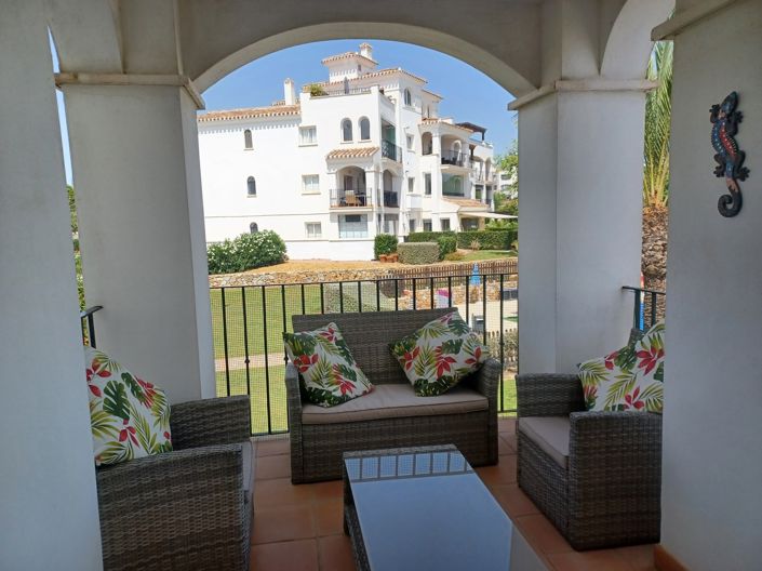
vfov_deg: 54.8
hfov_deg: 69.4
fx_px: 550
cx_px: 381
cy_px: 286
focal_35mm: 25
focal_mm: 4.6
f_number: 1.8
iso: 32
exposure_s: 1/361
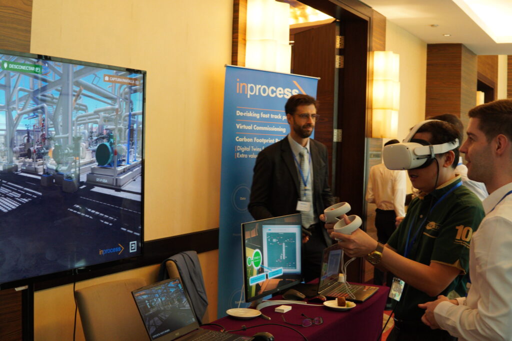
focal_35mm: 45
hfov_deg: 43.6
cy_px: 170
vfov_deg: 29.9
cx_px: 256
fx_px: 640
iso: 1000
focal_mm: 30
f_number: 5.6
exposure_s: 1/50
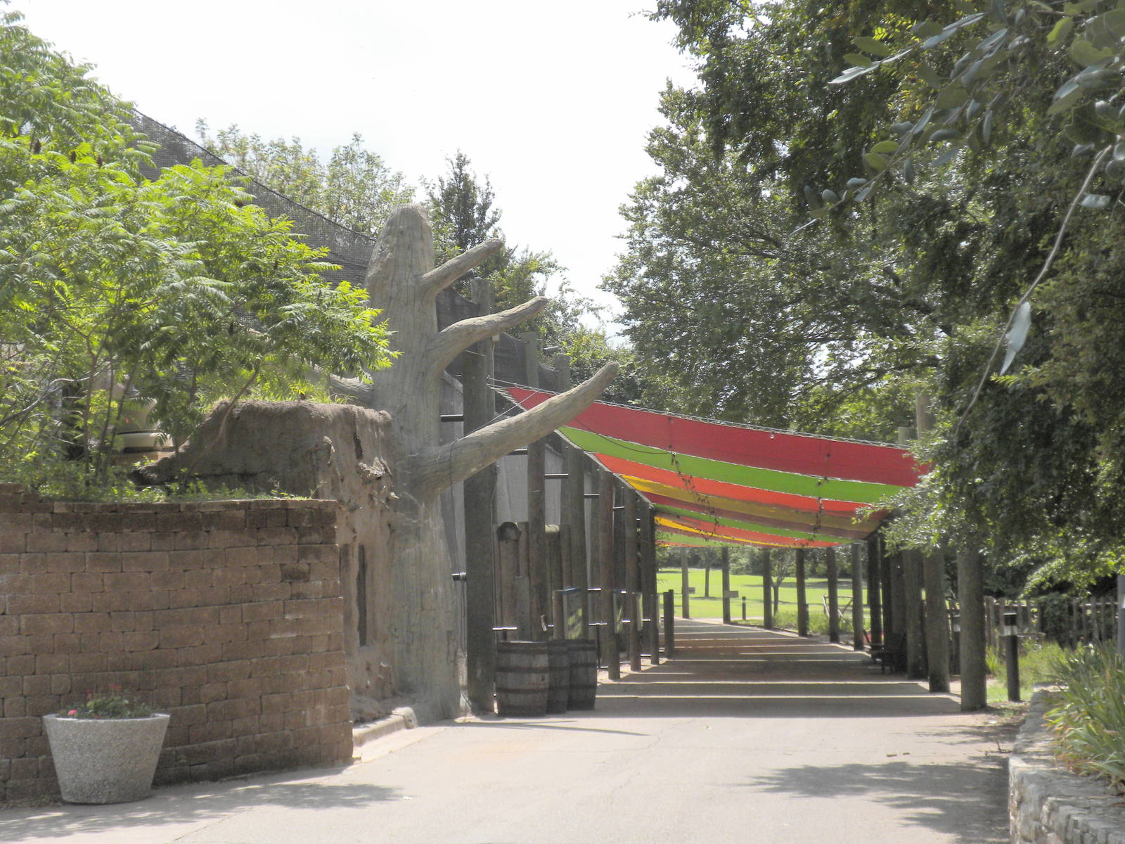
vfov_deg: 24.4
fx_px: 1950
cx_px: 562
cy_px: 422
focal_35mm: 60
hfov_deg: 32.2
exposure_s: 1/737
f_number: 4.7
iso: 127
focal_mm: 10.7
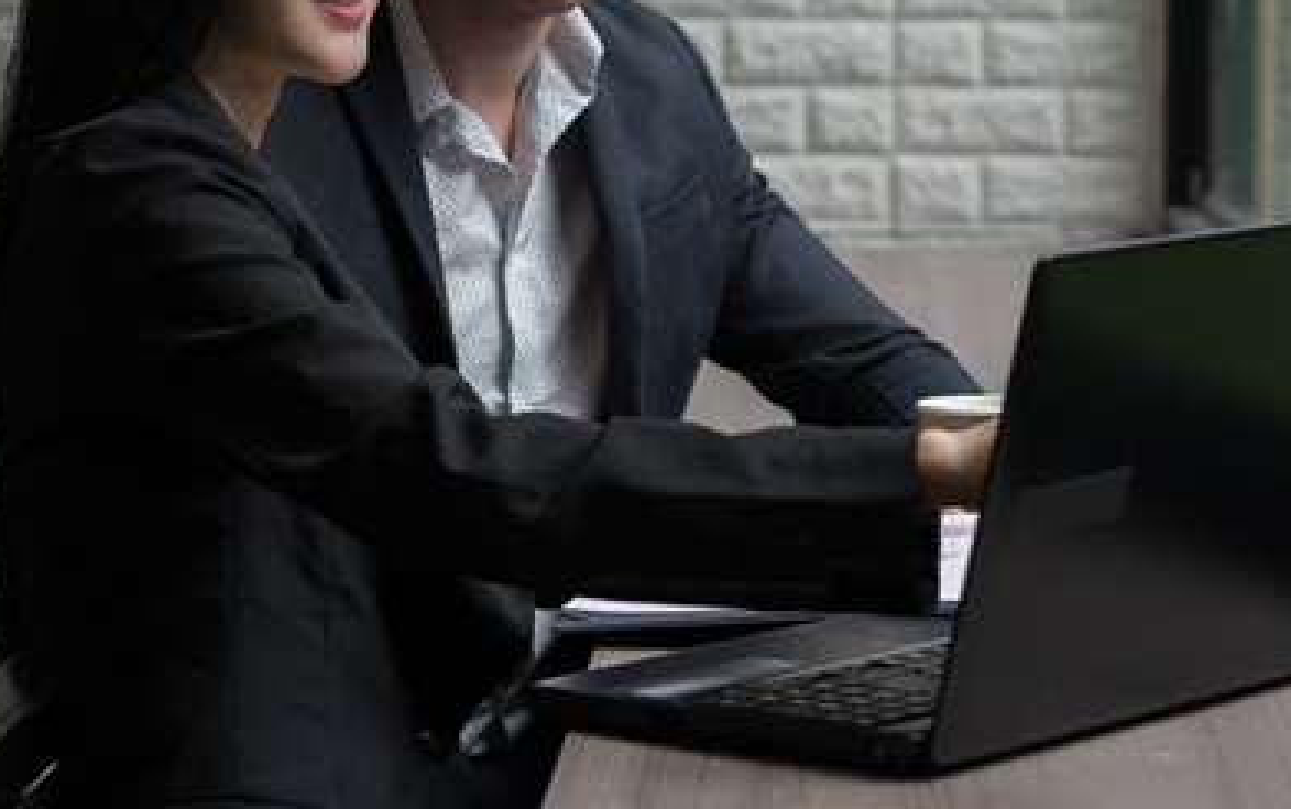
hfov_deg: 16.5
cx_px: 1063
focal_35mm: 125
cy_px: 69
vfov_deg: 10.4
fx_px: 4401
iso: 400
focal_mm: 50
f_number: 2.8
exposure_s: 1/640
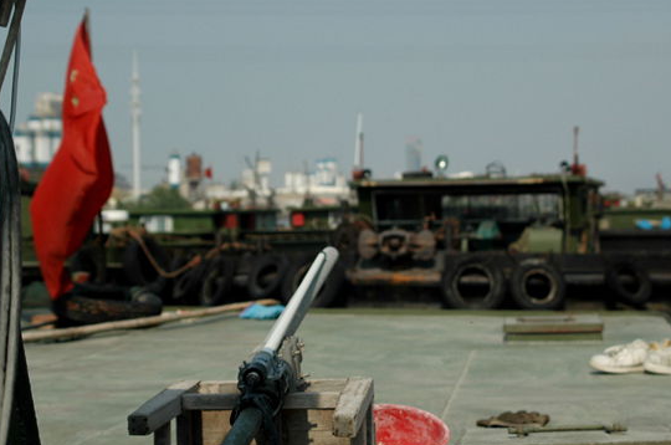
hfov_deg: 25.4
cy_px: 193
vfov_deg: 17.0
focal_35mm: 80
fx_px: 1488
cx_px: 364
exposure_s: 1/1600
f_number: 5.6
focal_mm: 36
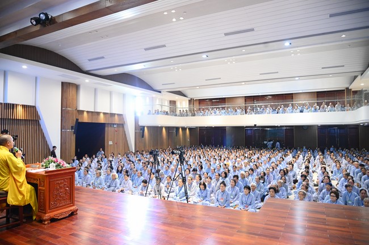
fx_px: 246
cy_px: 122
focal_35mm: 24
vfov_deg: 53.0
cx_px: 184
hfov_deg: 73.8
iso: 5000
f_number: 4
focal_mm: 24
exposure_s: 1/125
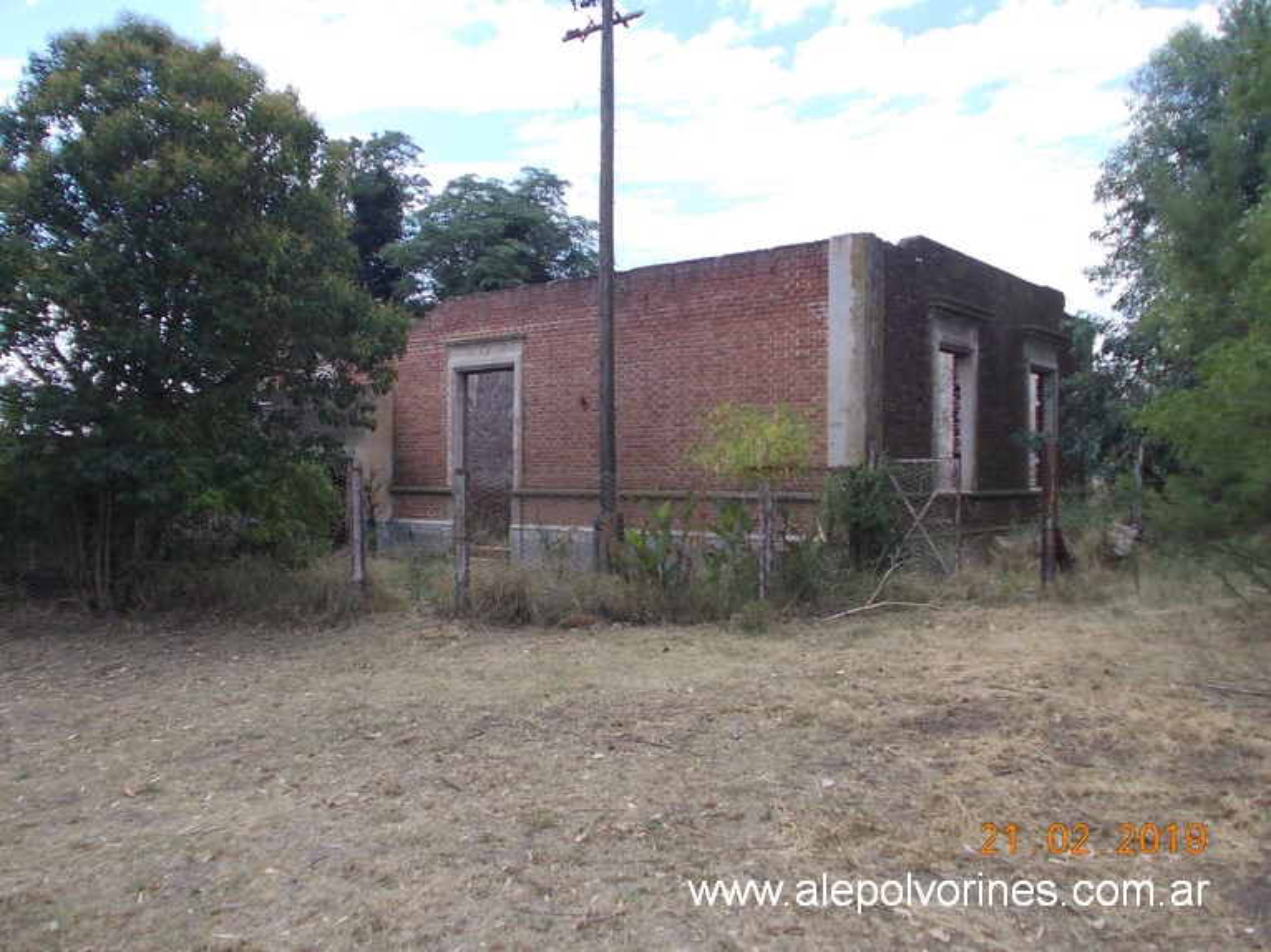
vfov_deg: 49.7
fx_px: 1028
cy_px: 476
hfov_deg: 63.5
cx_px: 636
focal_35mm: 28
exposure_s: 1/200
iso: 80
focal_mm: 4
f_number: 5.4
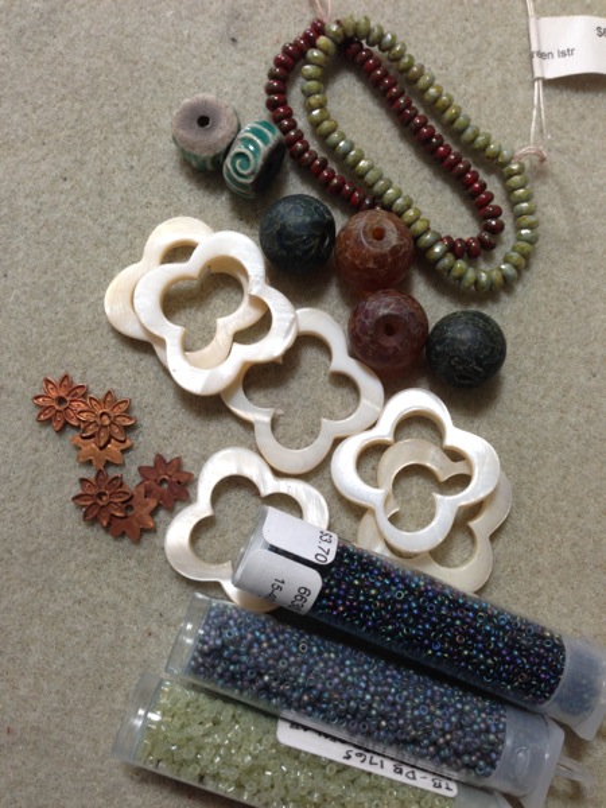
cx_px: 303
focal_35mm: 33
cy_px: 404
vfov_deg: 55.4
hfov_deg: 42.9
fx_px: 770
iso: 50
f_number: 2.4
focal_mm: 4.12
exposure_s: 1/20
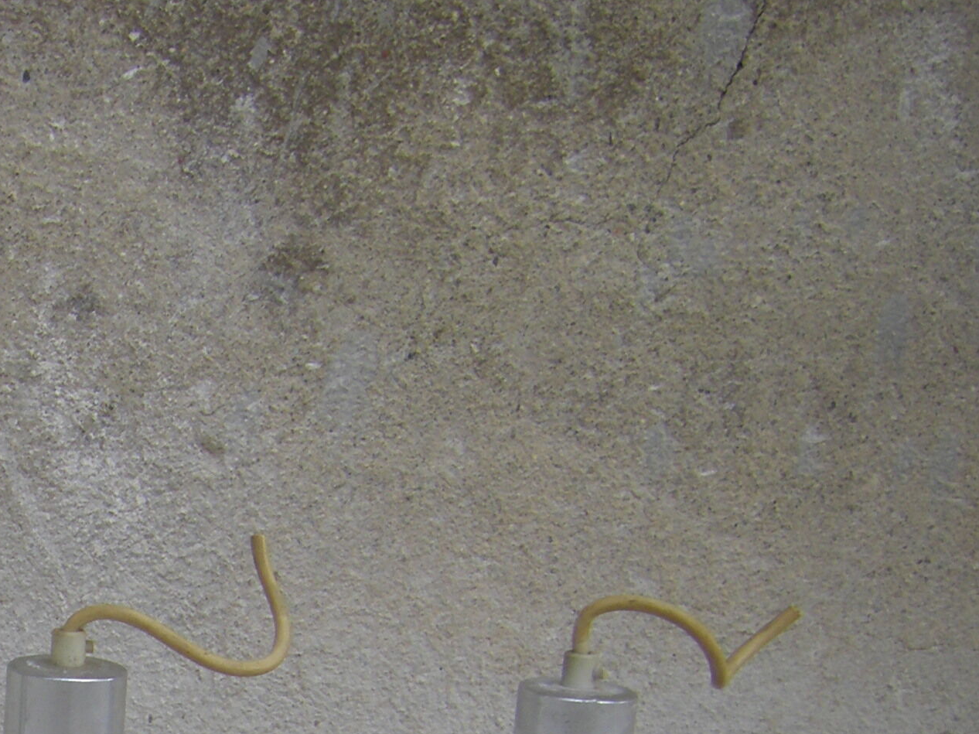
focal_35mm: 98
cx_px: -168
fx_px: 2771
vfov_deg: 14.5
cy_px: 936
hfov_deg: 19.0
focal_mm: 6.3
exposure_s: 1/125
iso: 64
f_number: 3.5
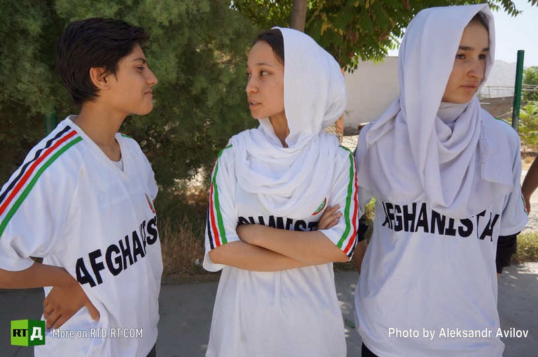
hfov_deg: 67.4
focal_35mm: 27
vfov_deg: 47.8
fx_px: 403
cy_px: 178
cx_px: 269
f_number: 4.5
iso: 100
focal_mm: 18
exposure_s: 1/400
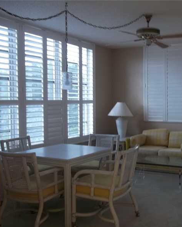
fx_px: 283
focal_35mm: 42
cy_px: 114
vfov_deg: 43.8
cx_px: 145
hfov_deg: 34.6
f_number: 2.9
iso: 105
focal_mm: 5.7
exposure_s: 1/30
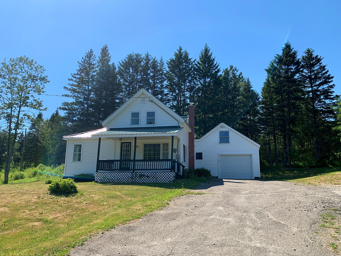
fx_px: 256
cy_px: 128
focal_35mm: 26
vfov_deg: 53.1
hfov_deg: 67.3
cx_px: 170
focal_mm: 4.25
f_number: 1.8
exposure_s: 1/1748
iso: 25
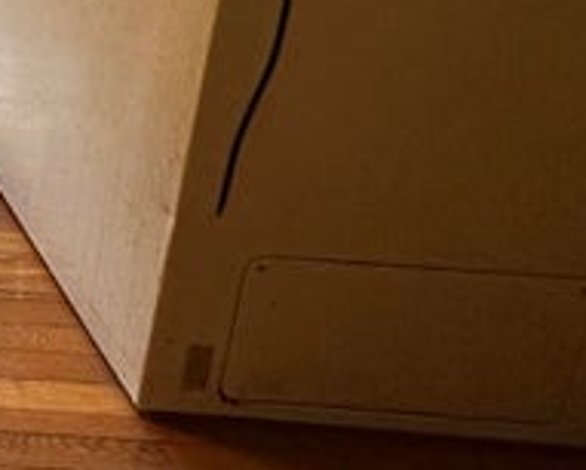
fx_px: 1058
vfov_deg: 20.7
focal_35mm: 61
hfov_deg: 19.6
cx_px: -551
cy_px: -264
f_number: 2.2
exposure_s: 1/120
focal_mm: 2.22
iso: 125
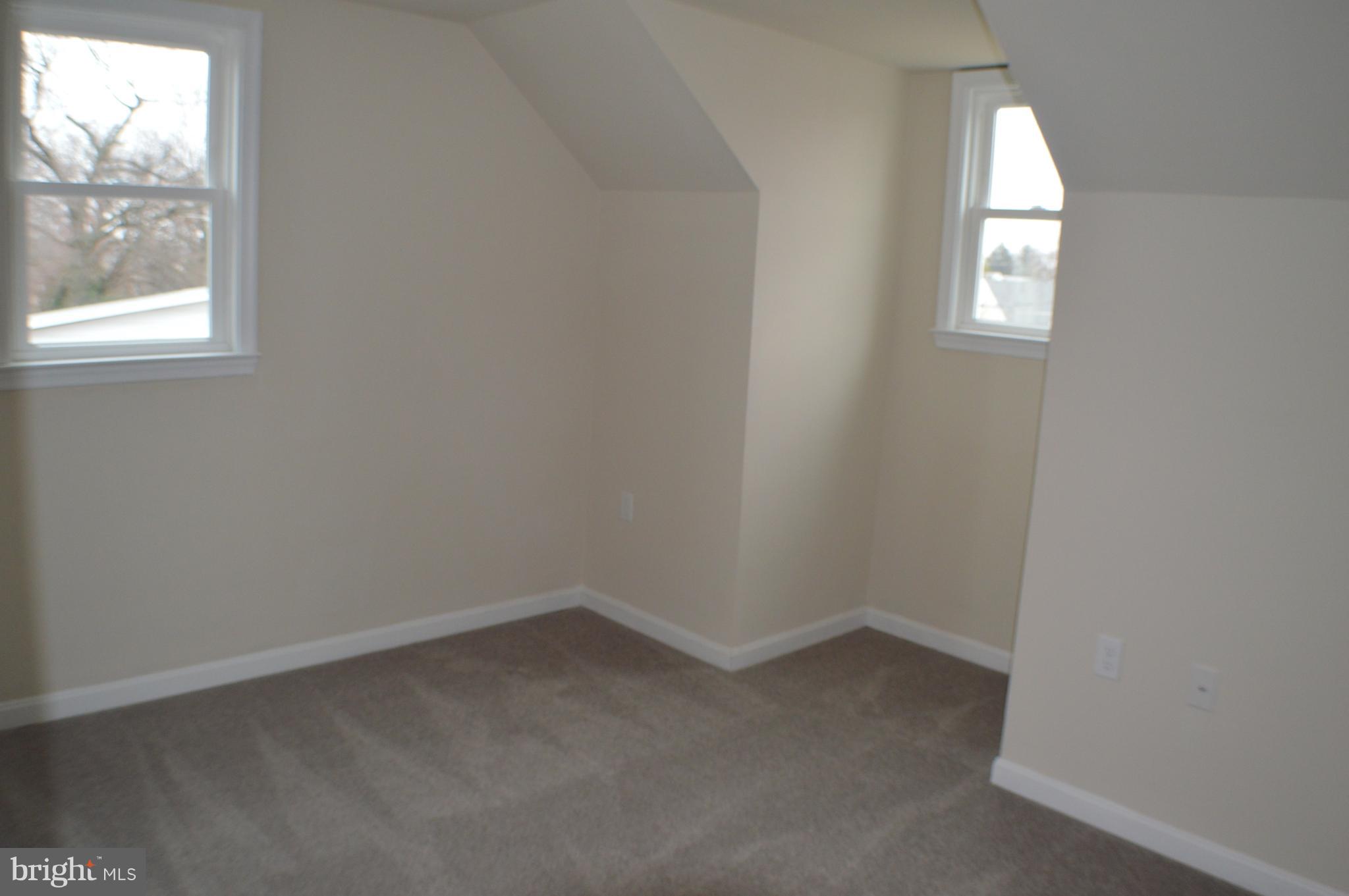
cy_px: 448
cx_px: 674
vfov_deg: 36.8
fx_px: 1348
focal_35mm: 36
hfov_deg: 53.2
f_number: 4
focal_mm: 24
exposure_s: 1/60
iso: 720
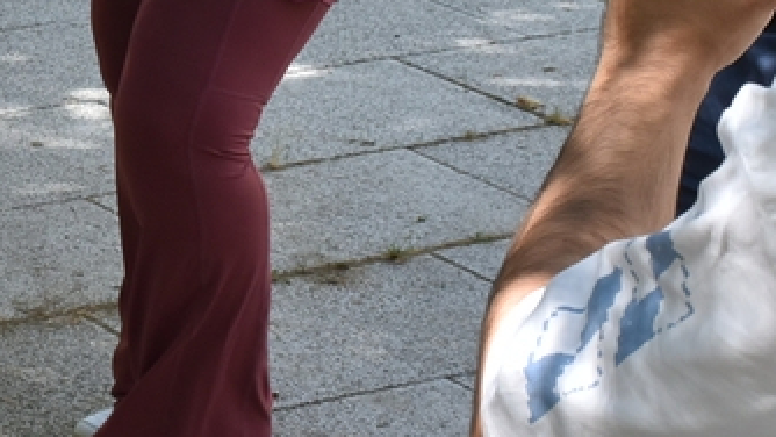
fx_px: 3951
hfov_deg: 11.0
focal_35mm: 192
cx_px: -216
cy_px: -112
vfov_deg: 6.3
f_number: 8
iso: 320
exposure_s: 1/250
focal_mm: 34
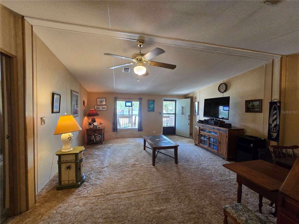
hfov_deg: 106.2
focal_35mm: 13
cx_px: 150
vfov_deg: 89.9
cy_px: 112
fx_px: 112
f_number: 2.2
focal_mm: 2.2
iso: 320
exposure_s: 1/60
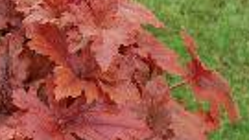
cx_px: -22
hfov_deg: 17.2
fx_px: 799
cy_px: 39
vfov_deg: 10.0
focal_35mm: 121
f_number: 8
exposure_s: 1/60
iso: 200
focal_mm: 26
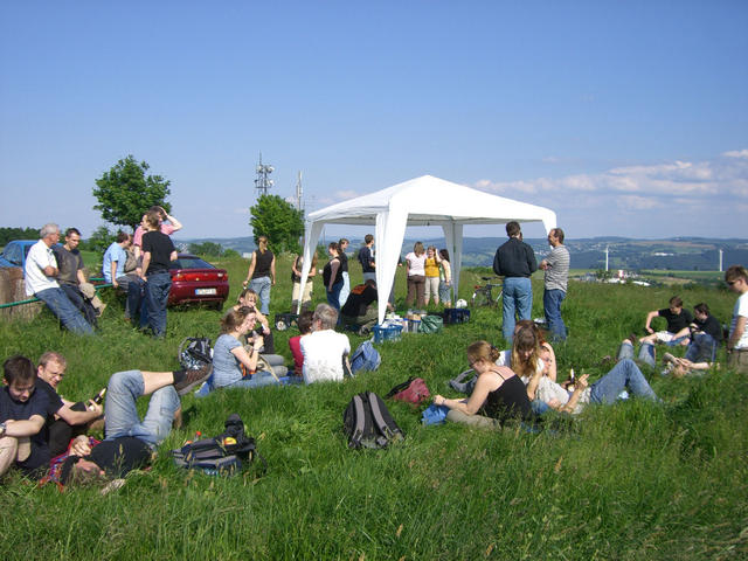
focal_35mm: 38
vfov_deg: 37.7
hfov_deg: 49.0
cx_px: 374
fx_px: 821
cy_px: 280
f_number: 4.3
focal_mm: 6.2
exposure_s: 1/640
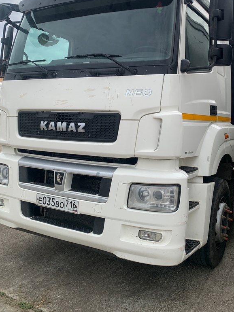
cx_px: 138
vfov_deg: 53.3
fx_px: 307
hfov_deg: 41.6
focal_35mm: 34
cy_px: 116
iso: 25
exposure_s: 1/1427
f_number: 1.8
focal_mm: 4.25
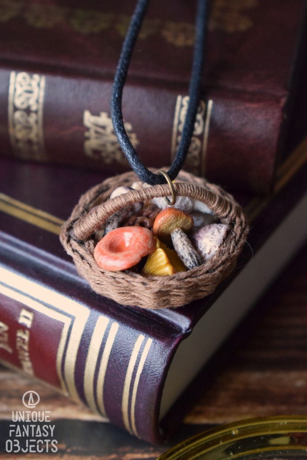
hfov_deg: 16.6
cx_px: 154
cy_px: 230
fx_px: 1055
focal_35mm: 82
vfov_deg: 24.6
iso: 4500
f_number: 5.6
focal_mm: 55
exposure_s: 1/60
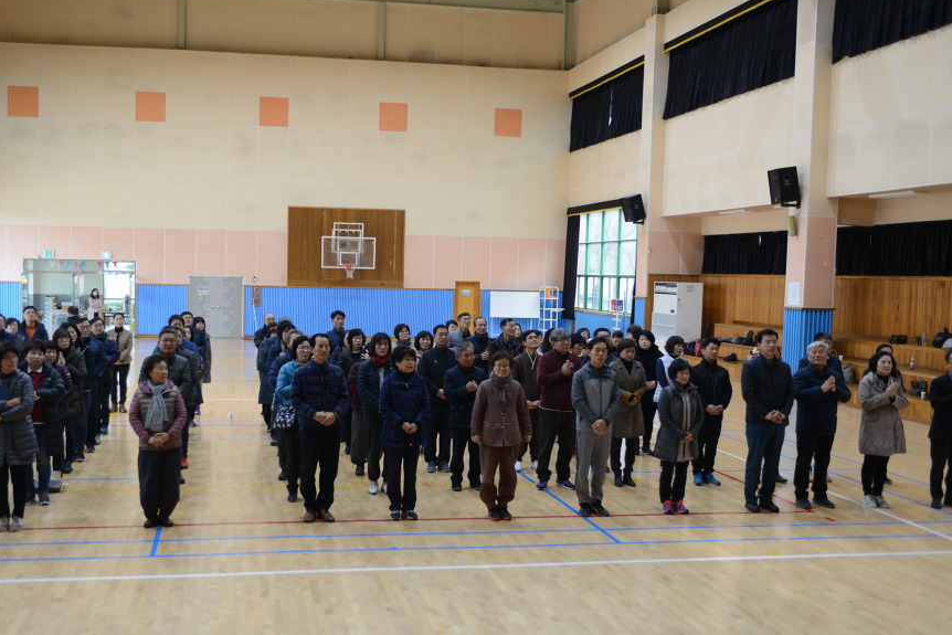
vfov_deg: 35.0
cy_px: 347
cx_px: 404
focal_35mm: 38
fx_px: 1005
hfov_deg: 50.5
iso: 1000
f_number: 2.8
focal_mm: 32
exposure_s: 1/250
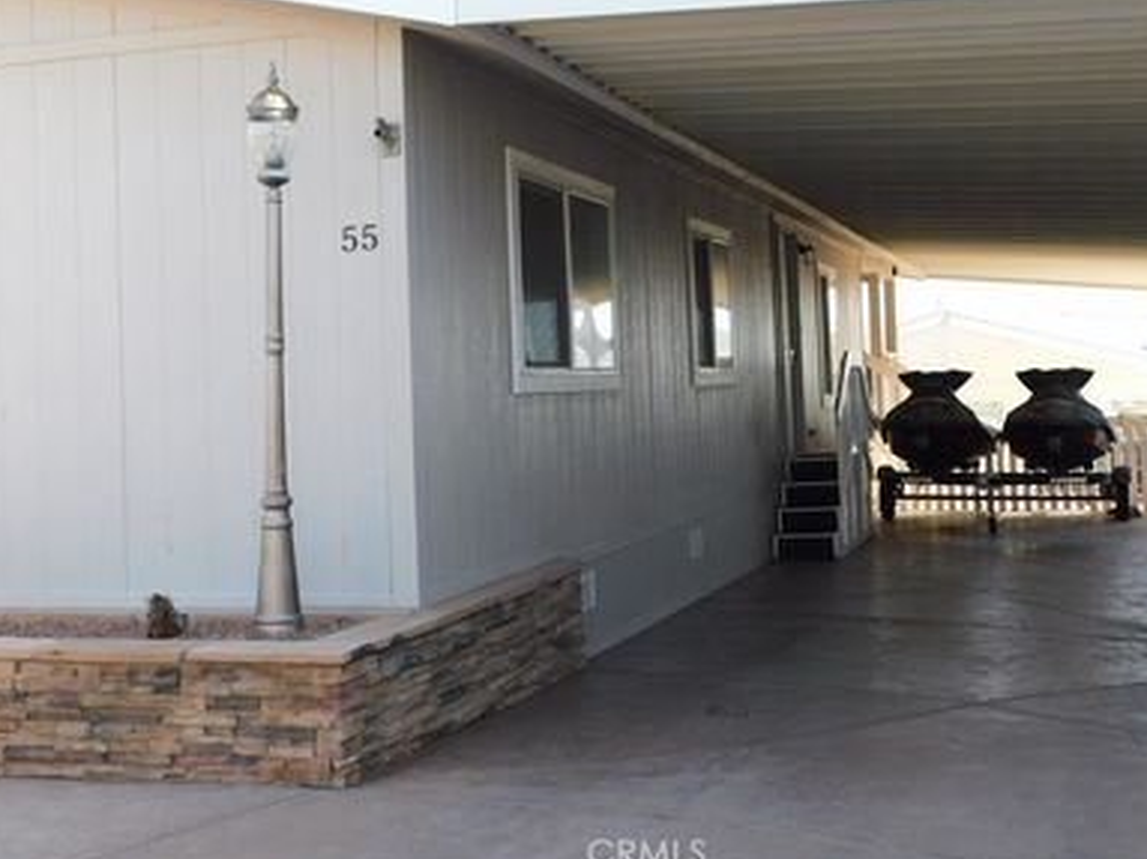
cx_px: 587
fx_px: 1557
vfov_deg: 30.7
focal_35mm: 47
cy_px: 313
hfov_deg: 40.4
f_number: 3.5
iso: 125
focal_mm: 6.3
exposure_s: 1/200
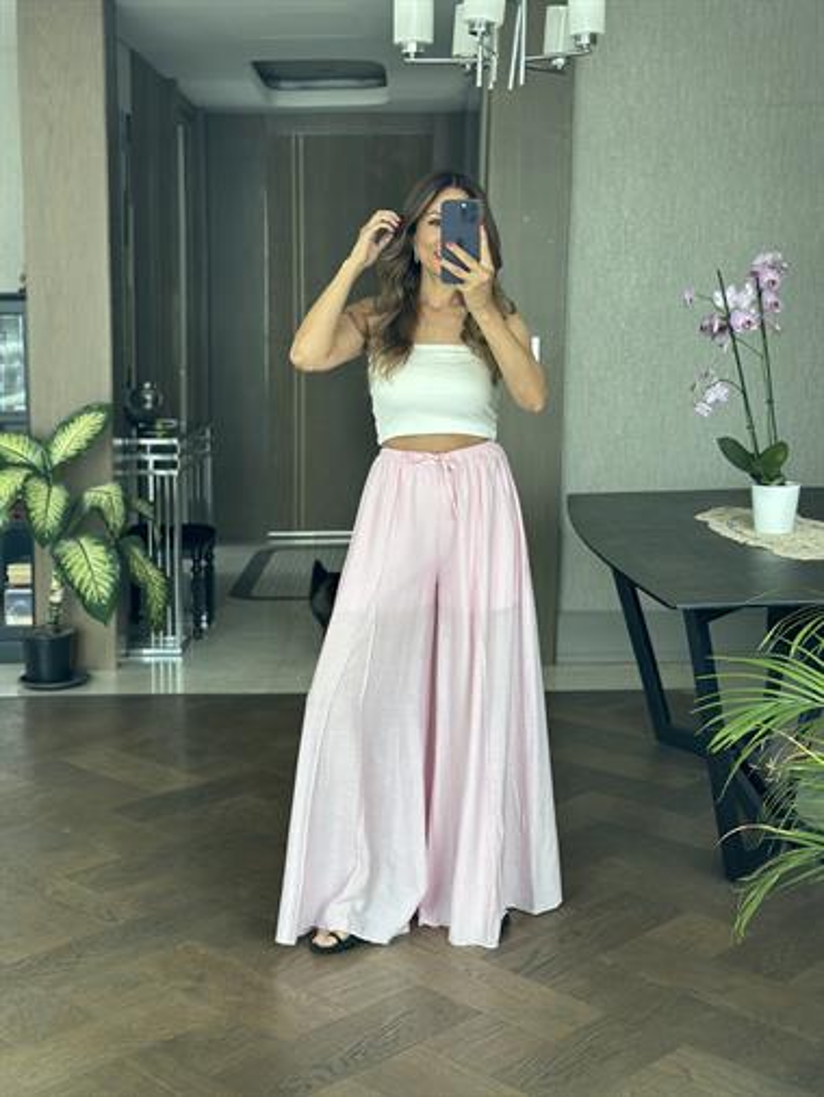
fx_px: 1522
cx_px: 412
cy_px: 548
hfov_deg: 30.3
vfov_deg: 39.6
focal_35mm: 48
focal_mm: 6.86
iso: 64
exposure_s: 1/128
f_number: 1.78
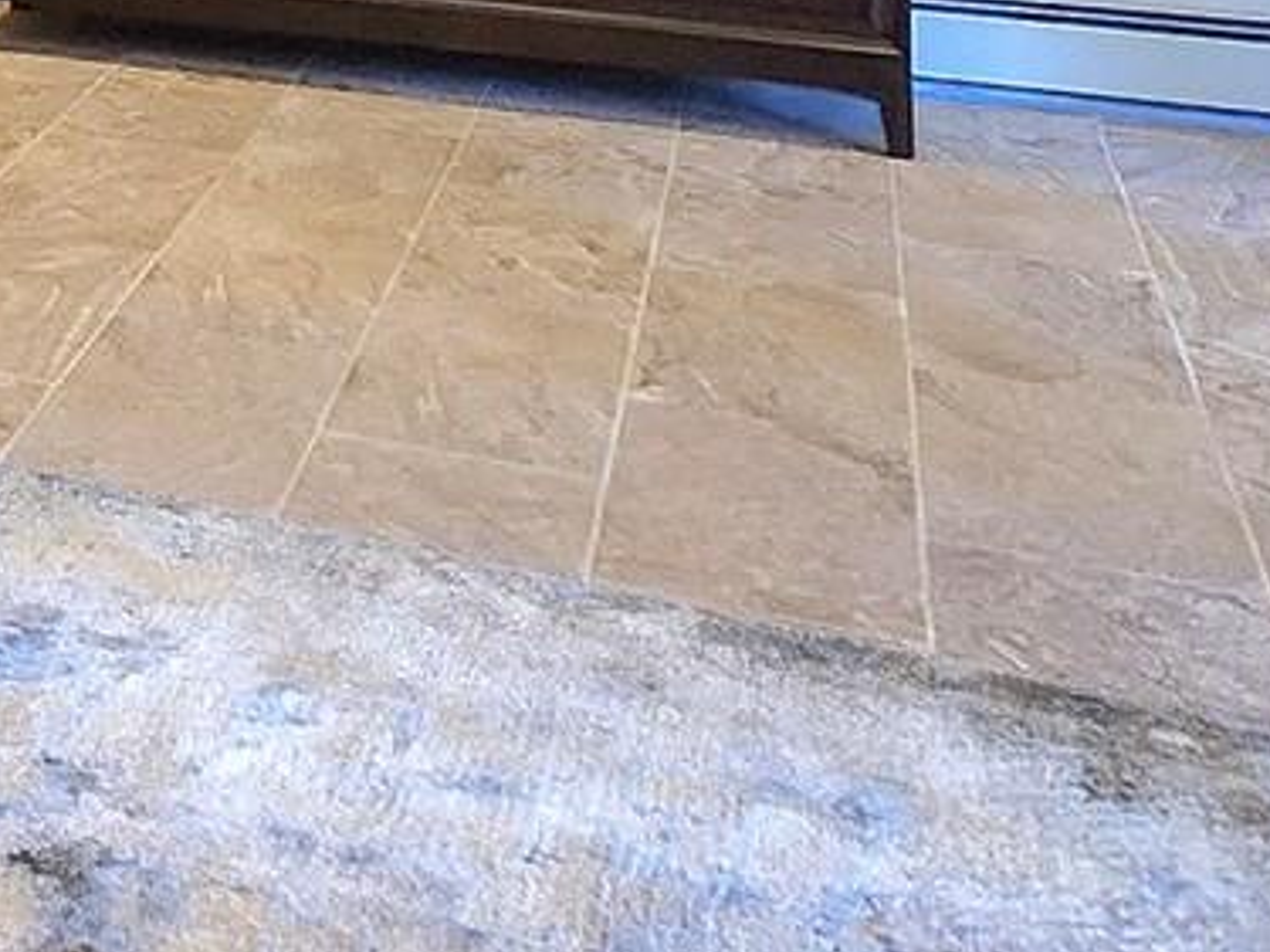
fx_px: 2604
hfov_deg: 20.7
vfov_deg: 17.3
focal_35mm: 71
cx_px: -908
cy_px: -701
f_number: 2.2
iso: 320
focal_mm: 1.74
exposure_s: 1/60.2
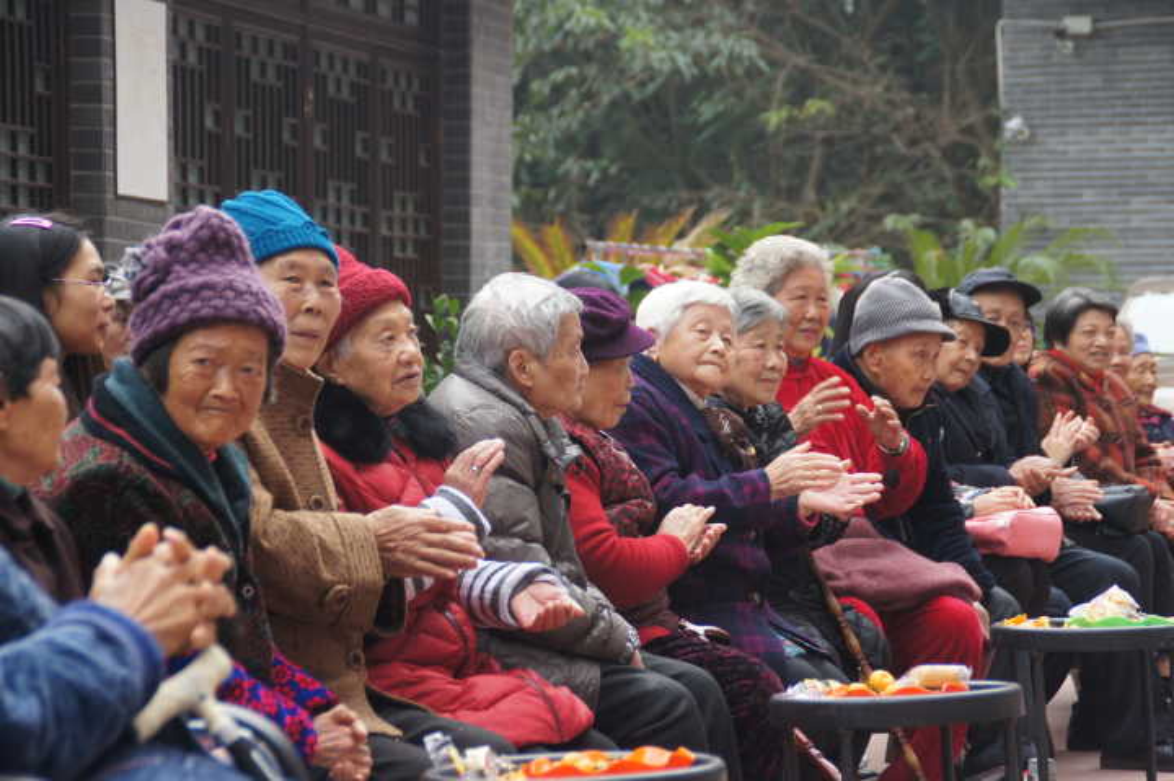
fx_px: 4399
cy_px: 390
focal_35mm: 135
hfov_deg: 15.2
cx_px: 587
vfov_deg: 10.1
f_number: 5.6
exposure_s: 1/160
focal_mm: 90
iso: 320
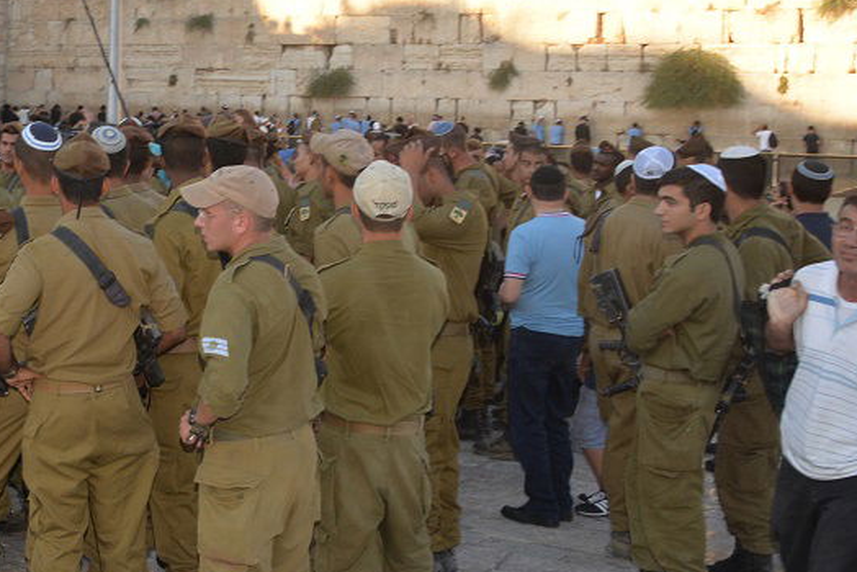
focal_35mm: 62
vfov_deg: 21.9
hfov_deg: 29.2
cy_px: 197
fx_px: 1477
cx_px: -88
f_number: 8
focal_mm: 24
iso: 500
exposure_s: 1/200
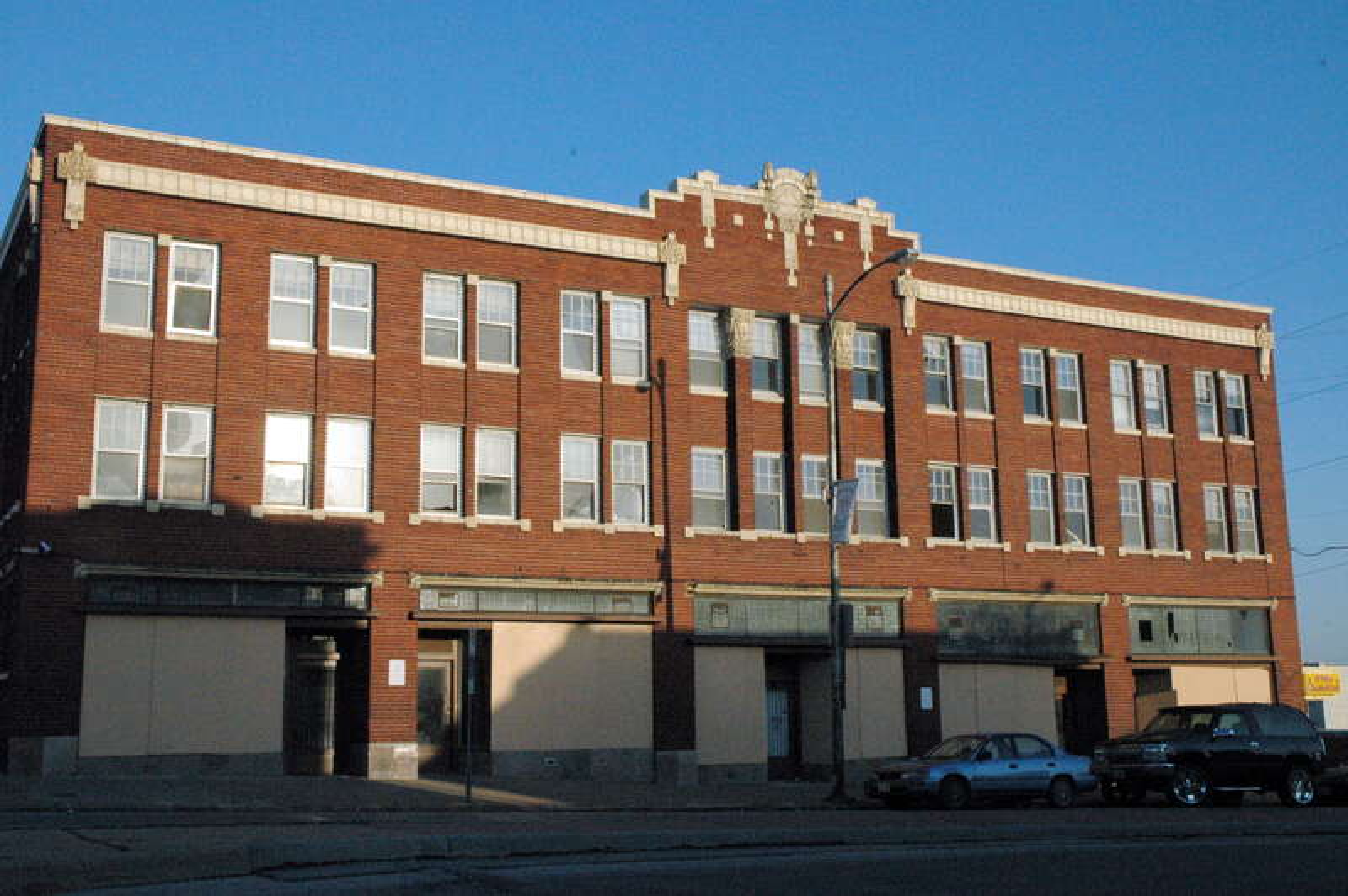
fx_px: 1515
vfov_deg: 33.0
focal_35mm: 40
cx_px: 674
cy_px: 448
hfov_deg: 48.0
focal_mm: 27
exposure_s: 1/1000
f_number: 16
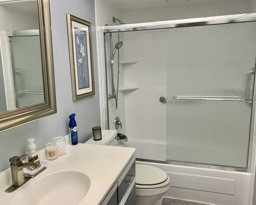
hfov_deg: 62.2
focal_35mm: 28
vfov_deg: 51.5
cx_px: 129
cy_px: 106
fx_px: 212
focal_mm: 4.25
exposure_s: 1/60
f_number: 1.8
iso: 64
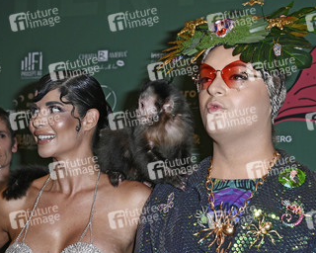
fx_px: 767
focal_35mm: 82
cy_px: 143
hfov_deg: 23.3
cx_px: 147
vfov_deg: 18.7
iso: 1000
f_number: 5.6
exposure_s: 1/200
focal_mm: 62
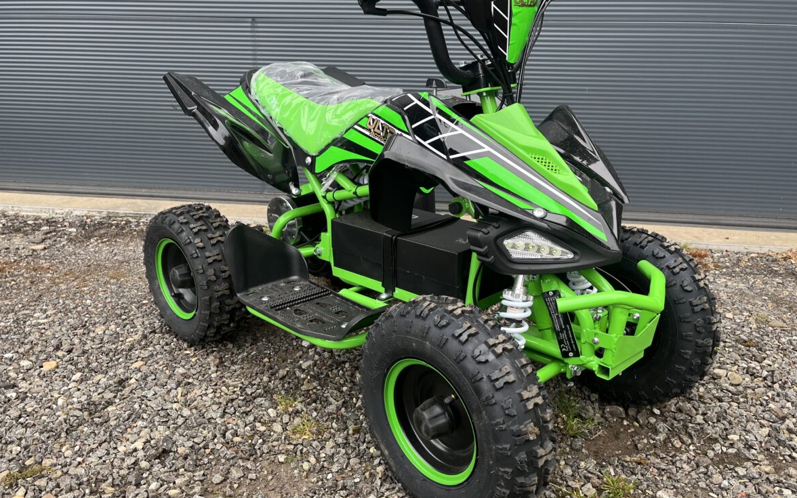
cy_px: 260
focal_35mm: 30
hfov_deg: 62.9
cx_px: 376
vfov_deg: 41.8
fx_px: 652
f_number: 1.6
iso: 40
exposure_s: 1/122
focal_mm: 5.1
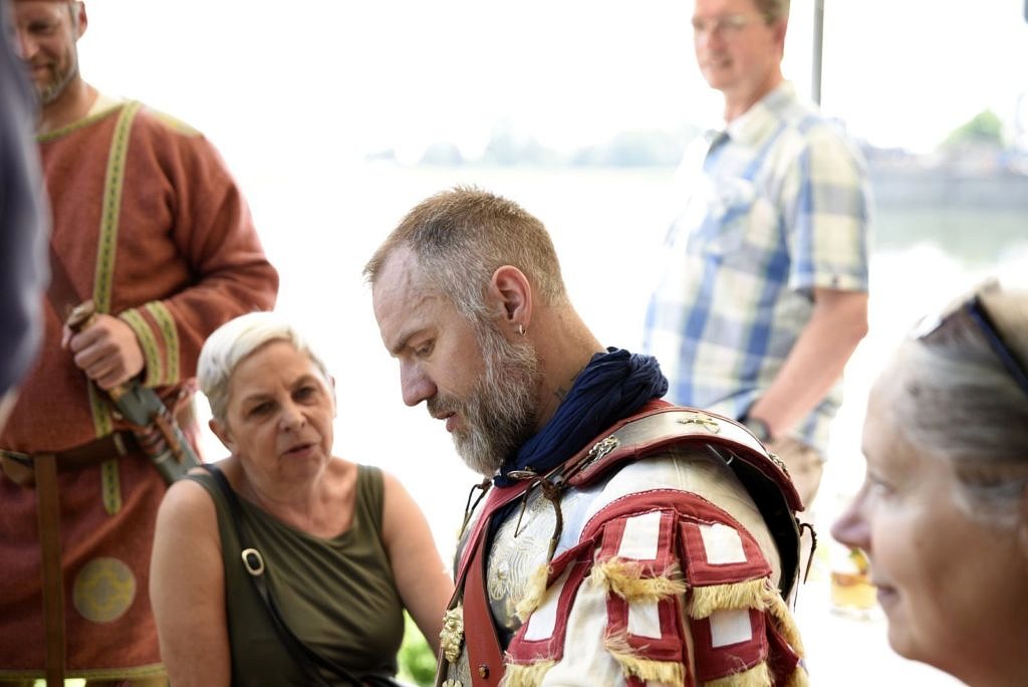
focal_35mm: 70
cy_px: 344
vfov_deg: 19.5
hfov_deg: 28.8
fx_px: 2000
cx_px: 514
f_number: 3.5
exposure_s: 1/125
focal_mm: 70
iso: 100
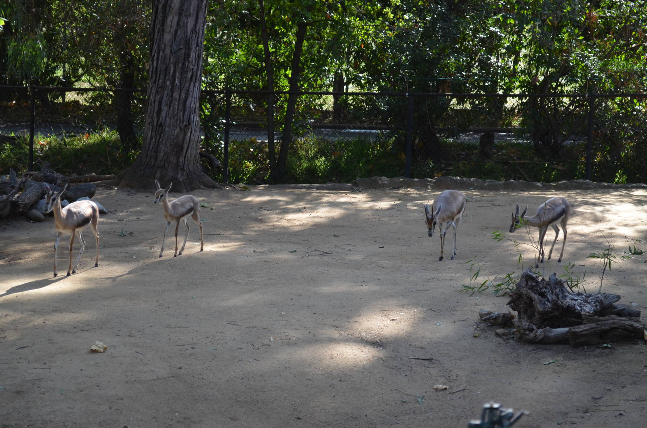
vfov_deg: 16.5
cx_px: 324
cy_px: 214
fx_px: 1480
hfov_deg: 24.7
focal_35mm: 82
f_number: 5.6
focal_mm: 55
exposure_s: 1/125
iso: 200
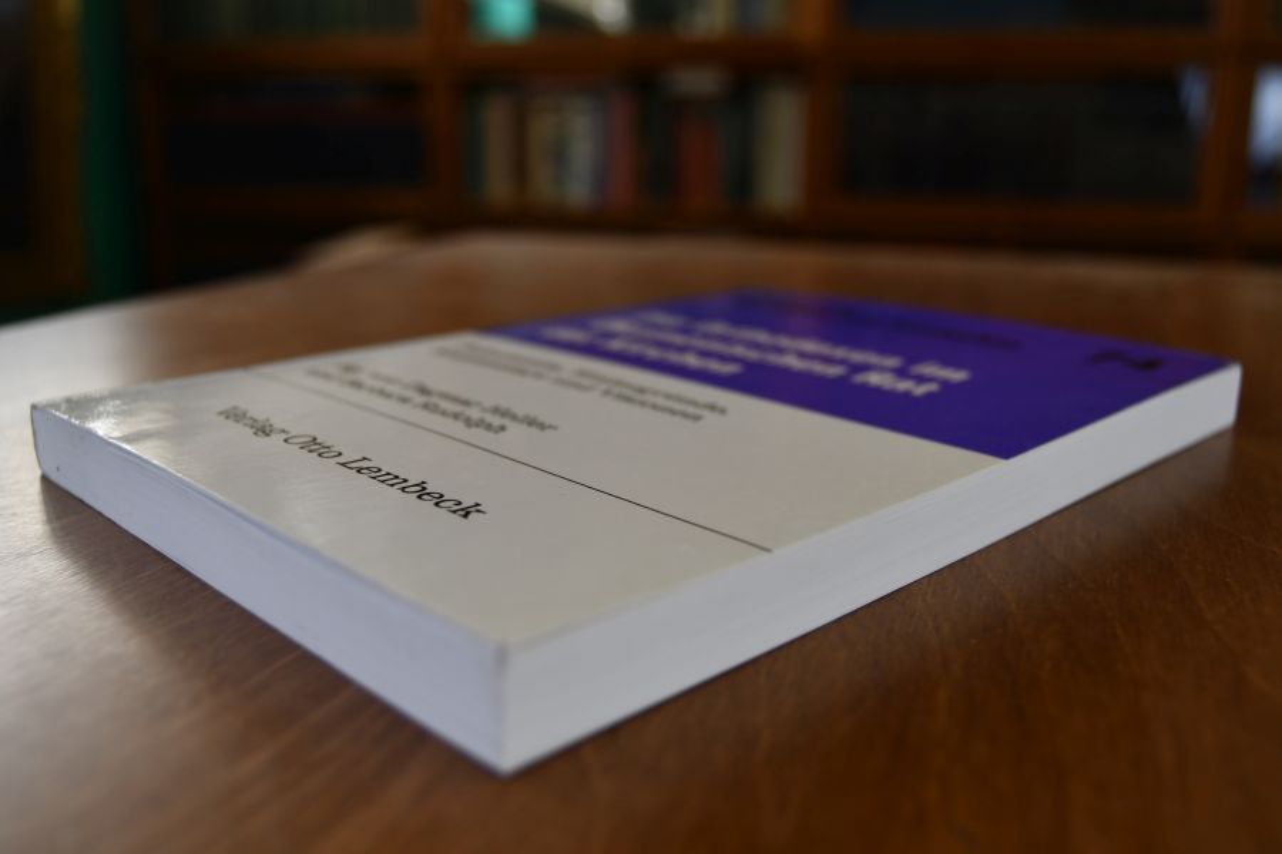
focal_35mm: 34
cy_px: 427
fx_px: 1211
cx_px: 641
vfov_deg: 38.9
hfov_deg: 55.8
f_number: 4.5
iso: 400
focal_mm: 23
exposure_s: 1/250
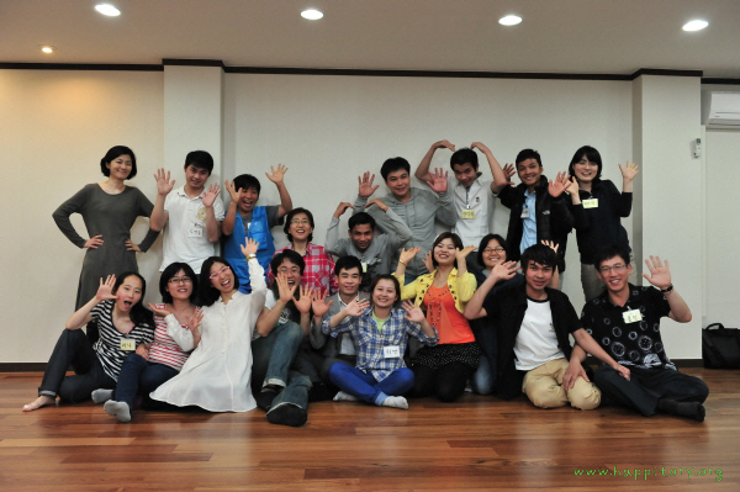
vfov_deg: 42.3
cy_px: 246
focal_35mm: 31
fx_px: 637
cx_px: 370
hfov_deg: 60.3
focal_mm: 31
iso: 2000
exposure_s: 1/125
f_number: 5
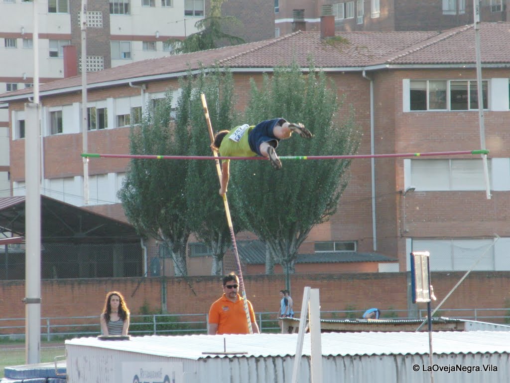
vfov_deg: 4.9
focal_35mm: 303
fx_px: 4464
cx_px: 255
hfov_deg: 6.5
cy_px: 192
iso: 400
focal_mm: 53.6
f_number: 4.6
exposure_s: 1/400
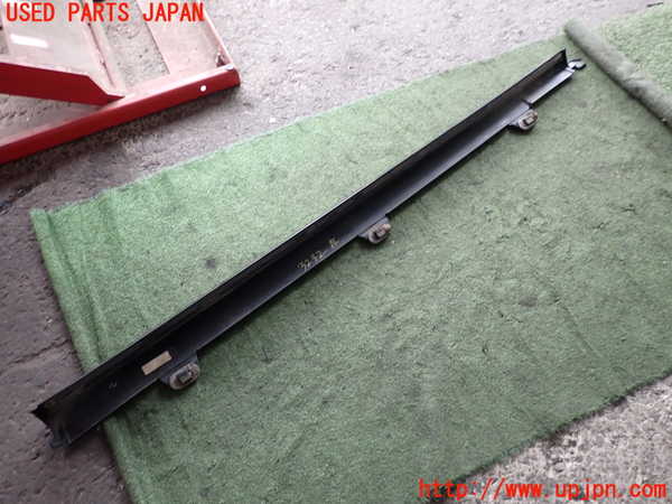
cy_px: 252
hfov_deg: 69.4
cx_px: 336
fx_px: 485
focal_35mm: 25
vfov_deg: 54.9
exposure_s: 1/40
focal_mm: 4.5
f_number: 2
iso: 200
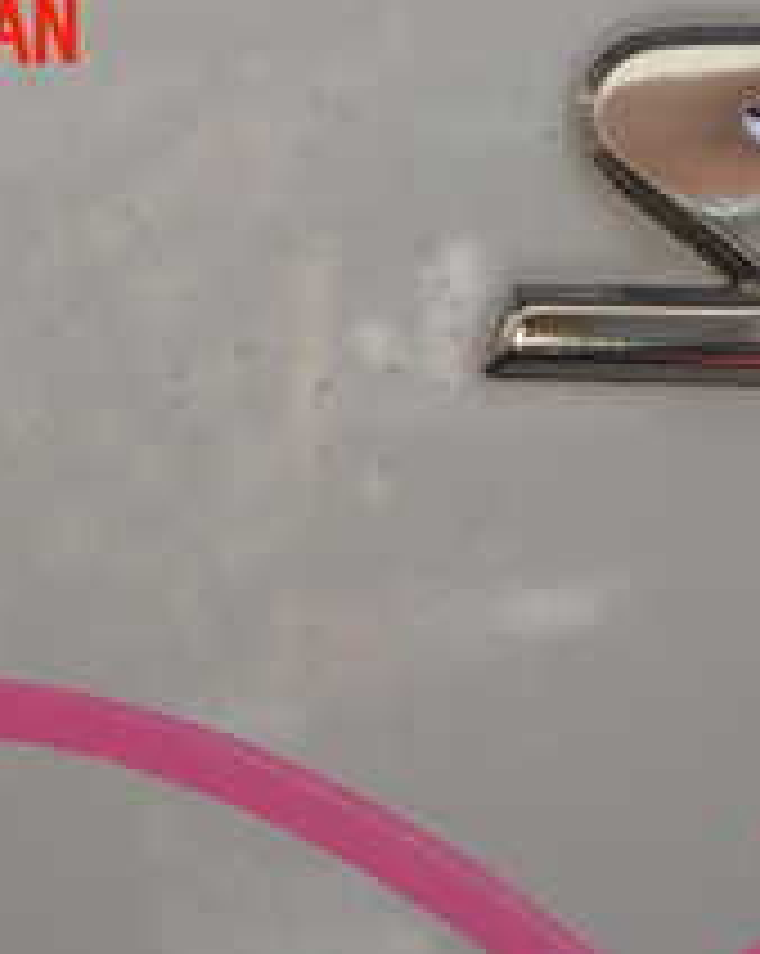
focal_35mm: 83
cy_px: 990
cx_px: 612
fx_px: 2339
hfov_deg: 18.3
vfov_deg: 22.0
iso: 100
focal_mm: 5.4
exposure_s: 1/400
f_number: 3.2
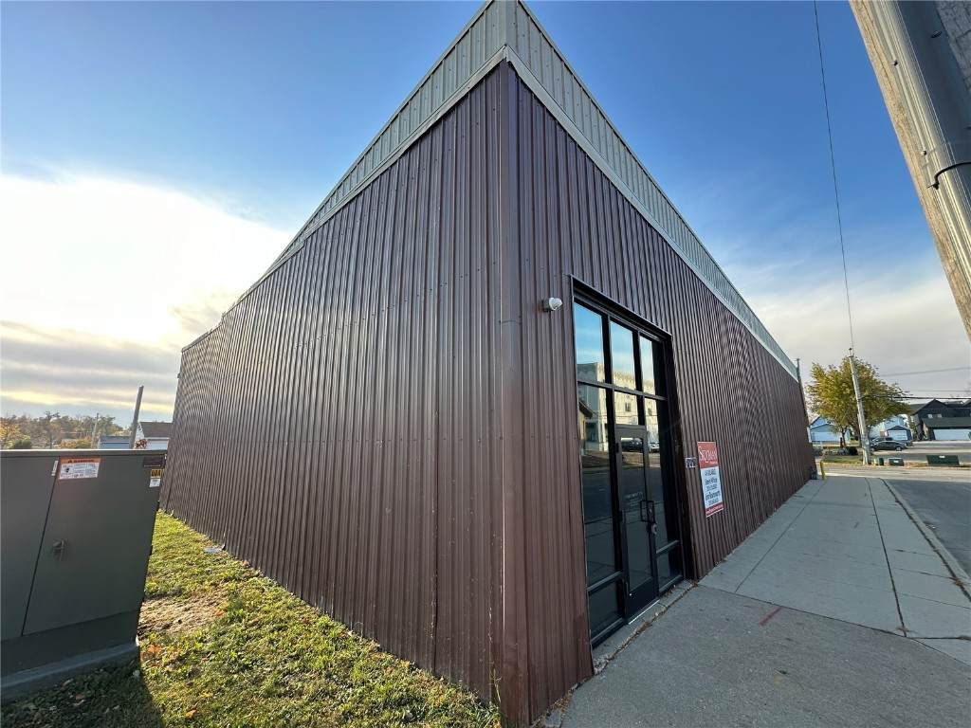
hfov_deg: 102.1
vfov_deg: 85.7
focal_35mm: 14
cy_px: 364
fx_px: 393
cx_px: 486
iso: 40
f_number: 2.2
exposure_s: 1/244
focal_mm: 2.22
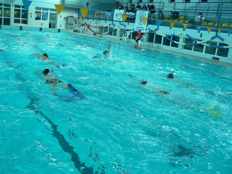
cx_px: 116
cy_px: 87
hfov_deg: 51.4
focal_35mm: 36
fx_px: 241
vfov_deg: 39.7
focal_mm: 6
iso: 200
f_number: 2.8
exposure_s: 1/30
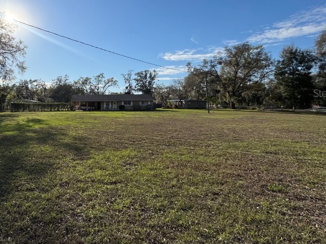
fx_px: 207
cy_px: 93
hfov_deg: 73.7
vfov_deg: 60.3
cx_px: 104
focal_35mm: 22
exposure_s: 1/3906
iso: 50
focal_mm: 2.22
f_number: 2.2
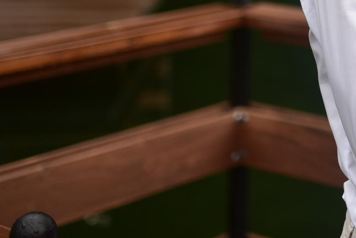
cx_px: 508
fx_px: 1138
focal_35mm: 115
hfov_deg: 16.5
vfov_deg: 11.4
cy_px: -126
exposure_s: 1/1000
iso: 200
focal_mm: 35
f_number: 1.6
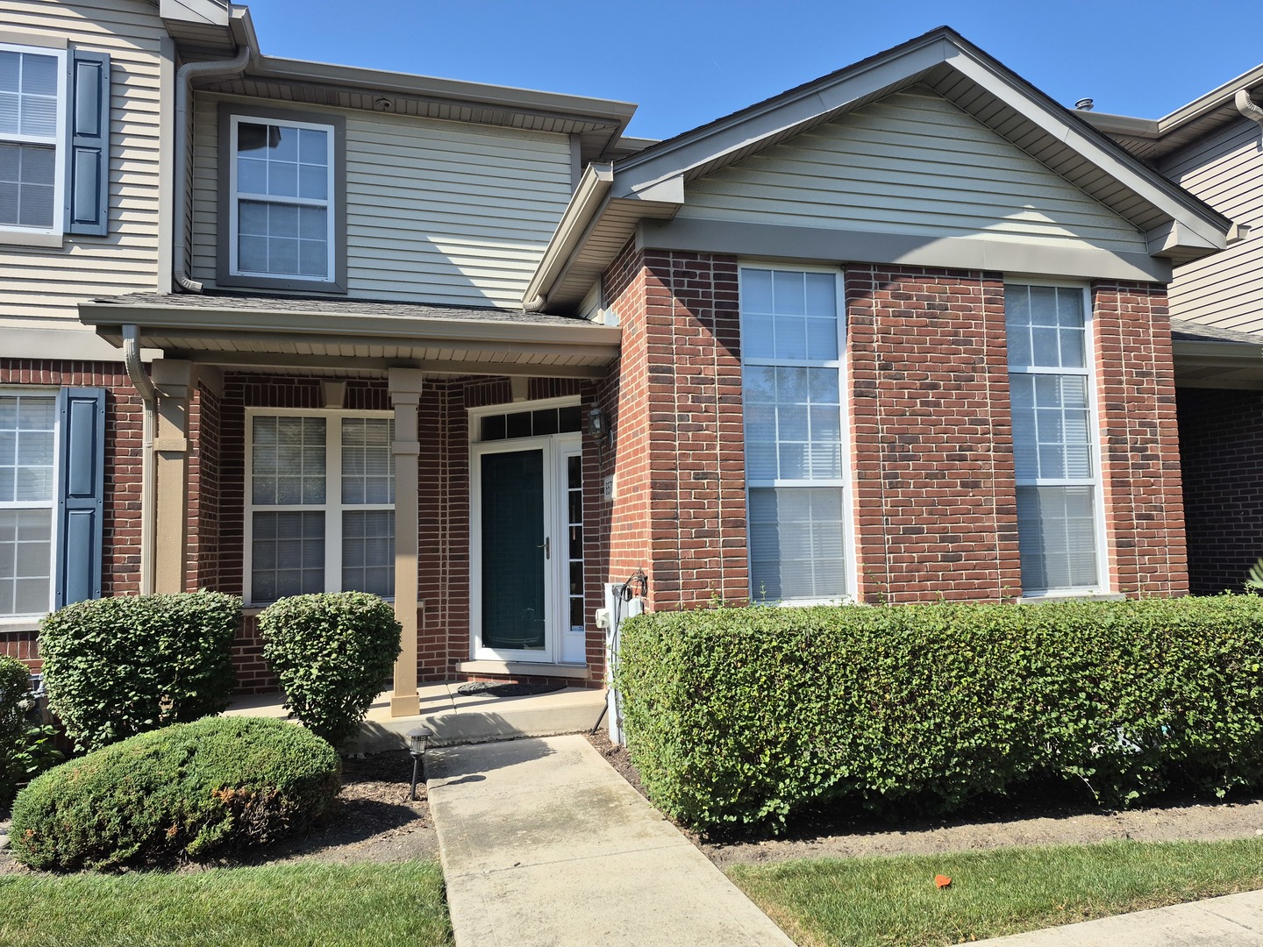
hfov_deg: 73.9
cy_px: 474
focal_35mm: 23
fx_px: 839
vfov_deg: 58.9
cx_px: 632
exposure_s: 1/1060
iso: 25
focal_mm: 5.4
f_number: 1.8
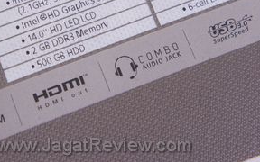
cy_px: 27
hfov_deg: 20.4
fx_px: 723
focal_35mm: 102
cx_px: 96
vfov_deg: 12.8
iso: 1600
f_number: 4.5
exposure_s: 1/60
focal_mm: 35
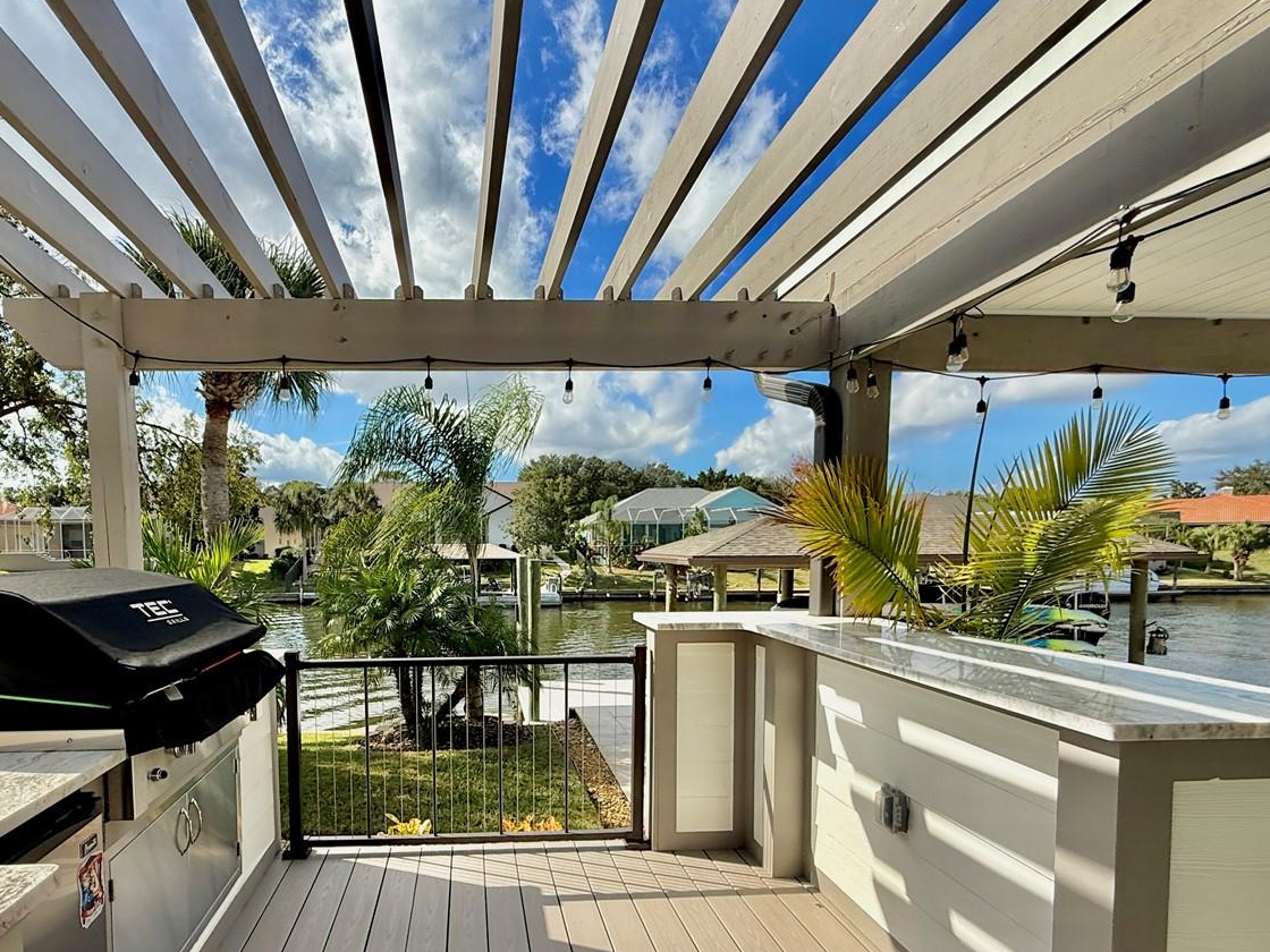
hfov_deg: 80.7
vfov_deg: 65.0
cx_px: 500
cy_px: 594
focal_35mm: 20
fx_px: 734
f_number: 2.2
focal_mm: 2.22
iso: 64
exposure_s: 1/2092
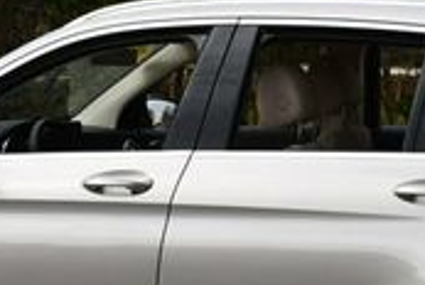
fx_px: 2188
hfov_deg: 11.1
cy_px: 140
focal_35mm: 185
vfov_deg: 7.5
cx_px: 241
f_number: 8
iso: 110
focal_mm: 25
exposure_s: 1/250
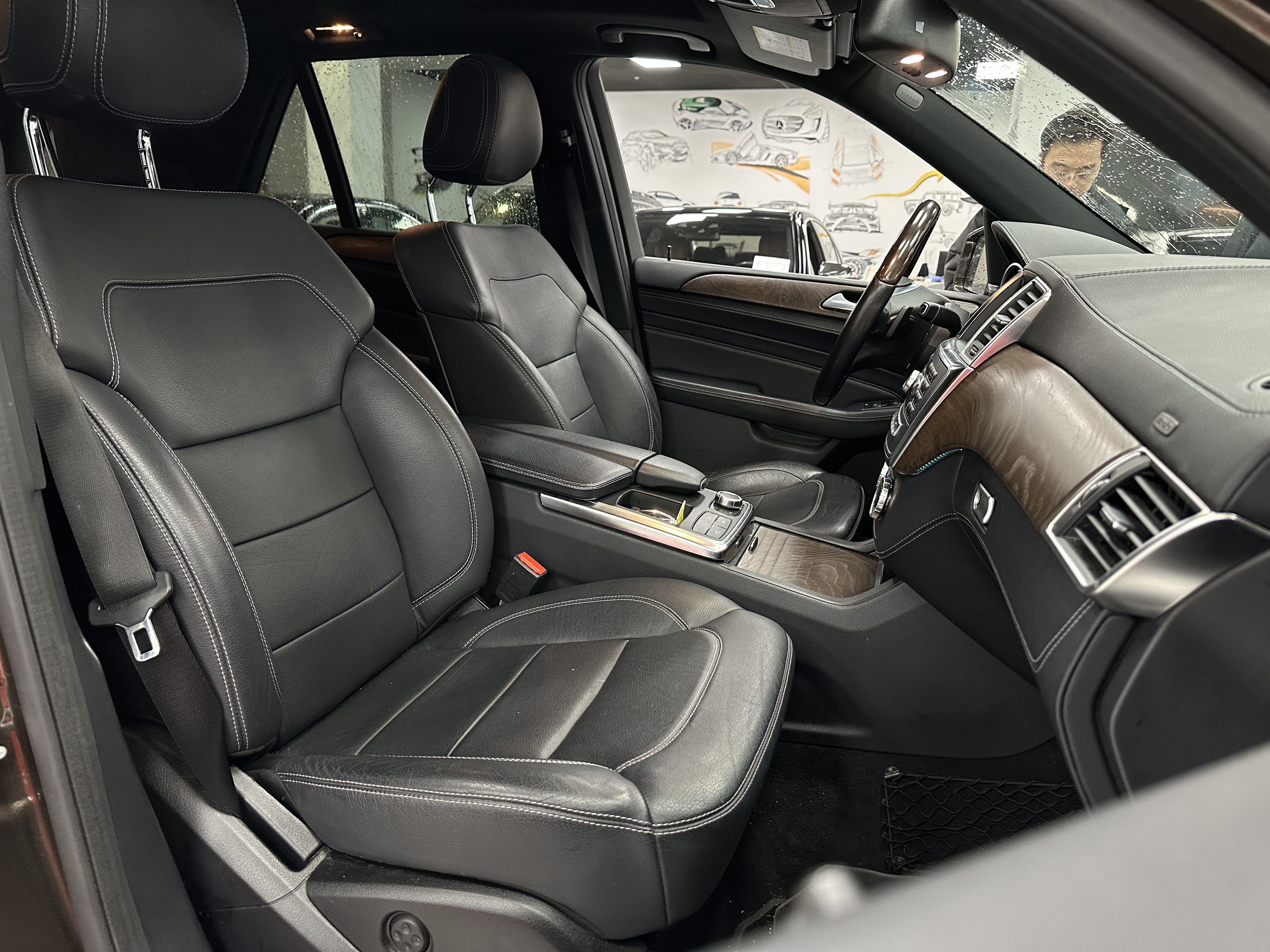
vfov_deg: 56.8
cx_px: 635
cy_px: 476
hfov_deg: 71.6
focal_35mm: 24
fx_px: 881
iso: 400
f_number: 1.78
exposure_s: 1/60
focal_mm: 6.86
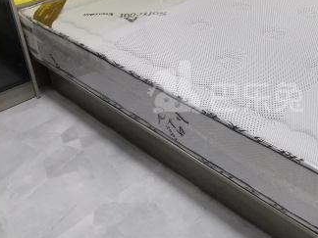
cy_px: 87
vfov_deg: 34.1
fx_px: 386
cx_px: 226
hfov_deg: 43.8
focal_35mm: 42
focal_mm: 2.23
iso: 320
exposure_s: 1/33.3
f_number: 2.2
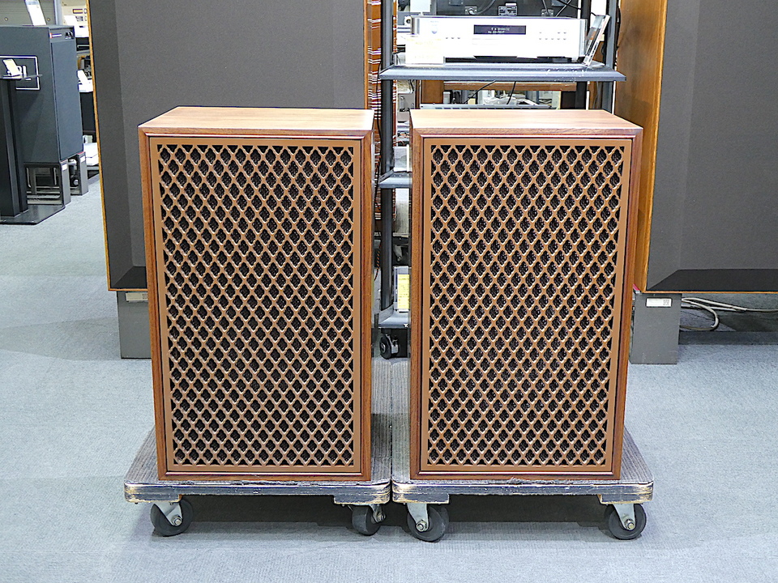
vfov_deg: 32.9
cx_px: 389
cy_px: 292
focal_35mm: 44
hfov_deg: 42.9
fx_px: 989
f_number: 3.9
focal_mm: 7.8
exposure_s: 1/2.5
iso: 200
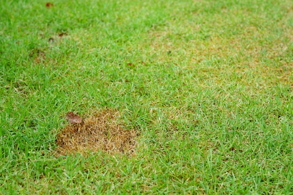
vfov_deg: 13.0
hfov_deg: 19.5
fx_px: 855
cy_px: 98
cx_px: 146
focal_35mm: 105
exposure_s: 1/125
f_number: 8
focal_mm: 105
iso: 160
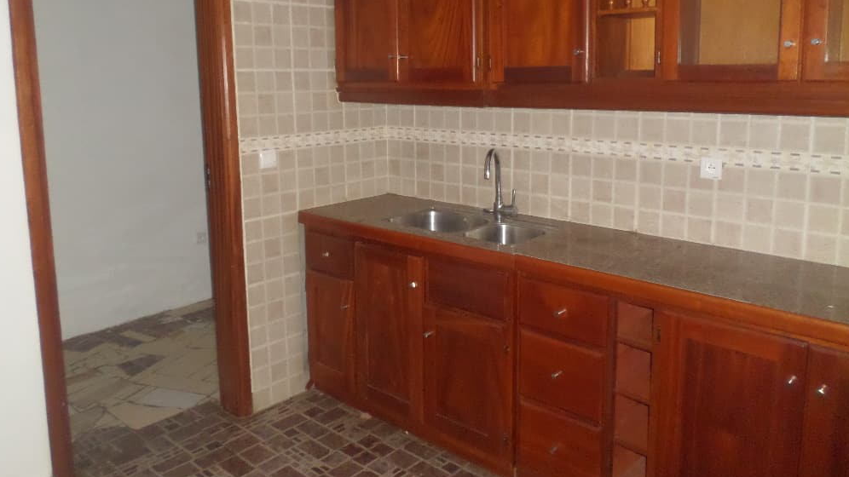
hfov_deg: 67.9
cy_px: 175
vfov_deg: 41.1
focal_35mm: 28
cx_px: 429
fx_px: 630
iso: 320
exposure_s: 1/30
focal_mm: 4.5
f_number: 2.5
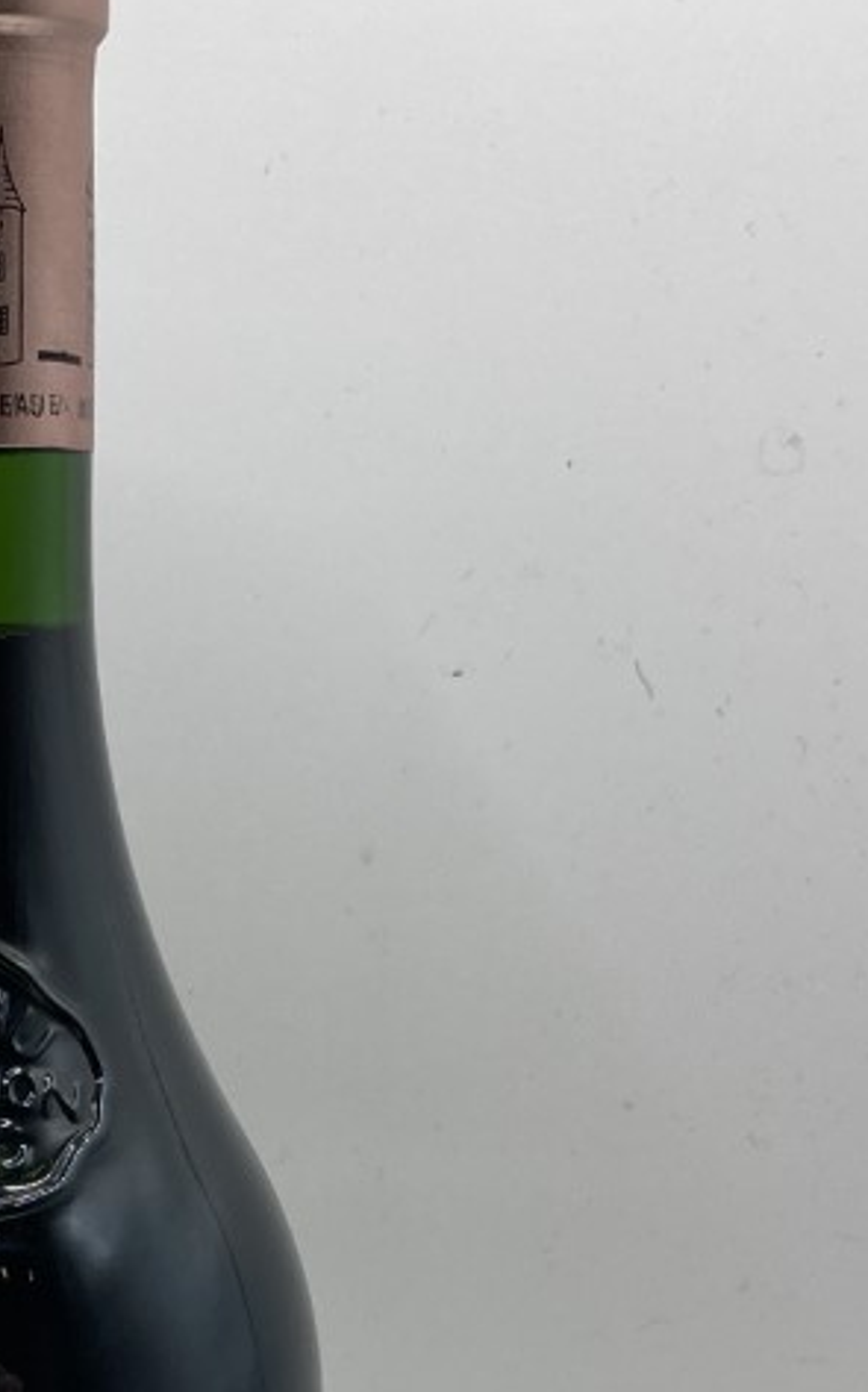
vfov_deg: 28.9
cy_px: 1364
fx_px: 2540
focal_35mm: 67
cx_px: -159
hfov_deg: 18.4
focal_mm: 3.99
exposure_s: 1/100
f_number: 1.8
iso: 25
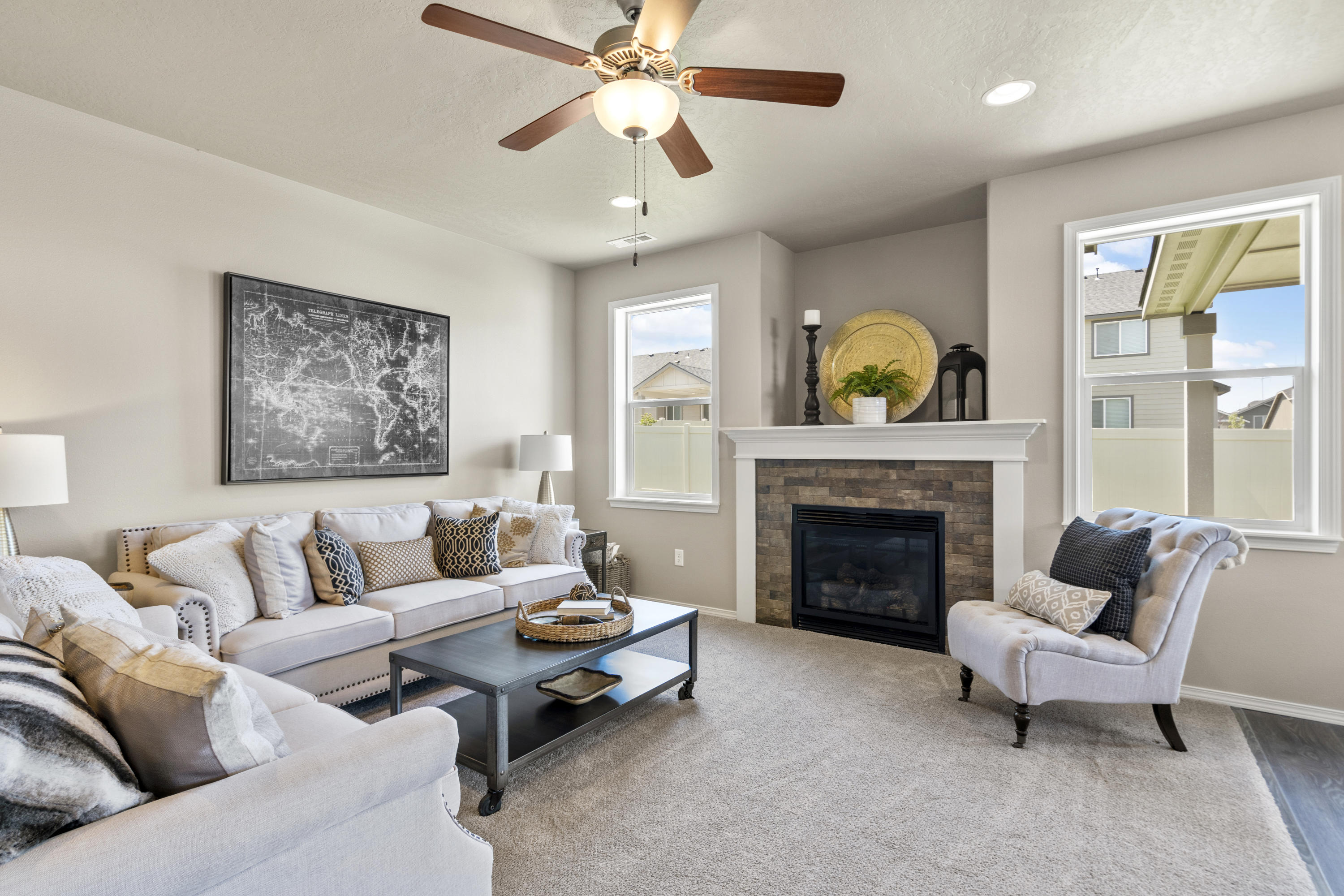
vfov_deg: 73.7
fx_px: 597
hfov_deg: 96.7
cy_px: 448
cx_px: 672
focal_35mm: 16
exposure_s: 1/5
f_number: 7.1
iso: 100
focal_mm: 16
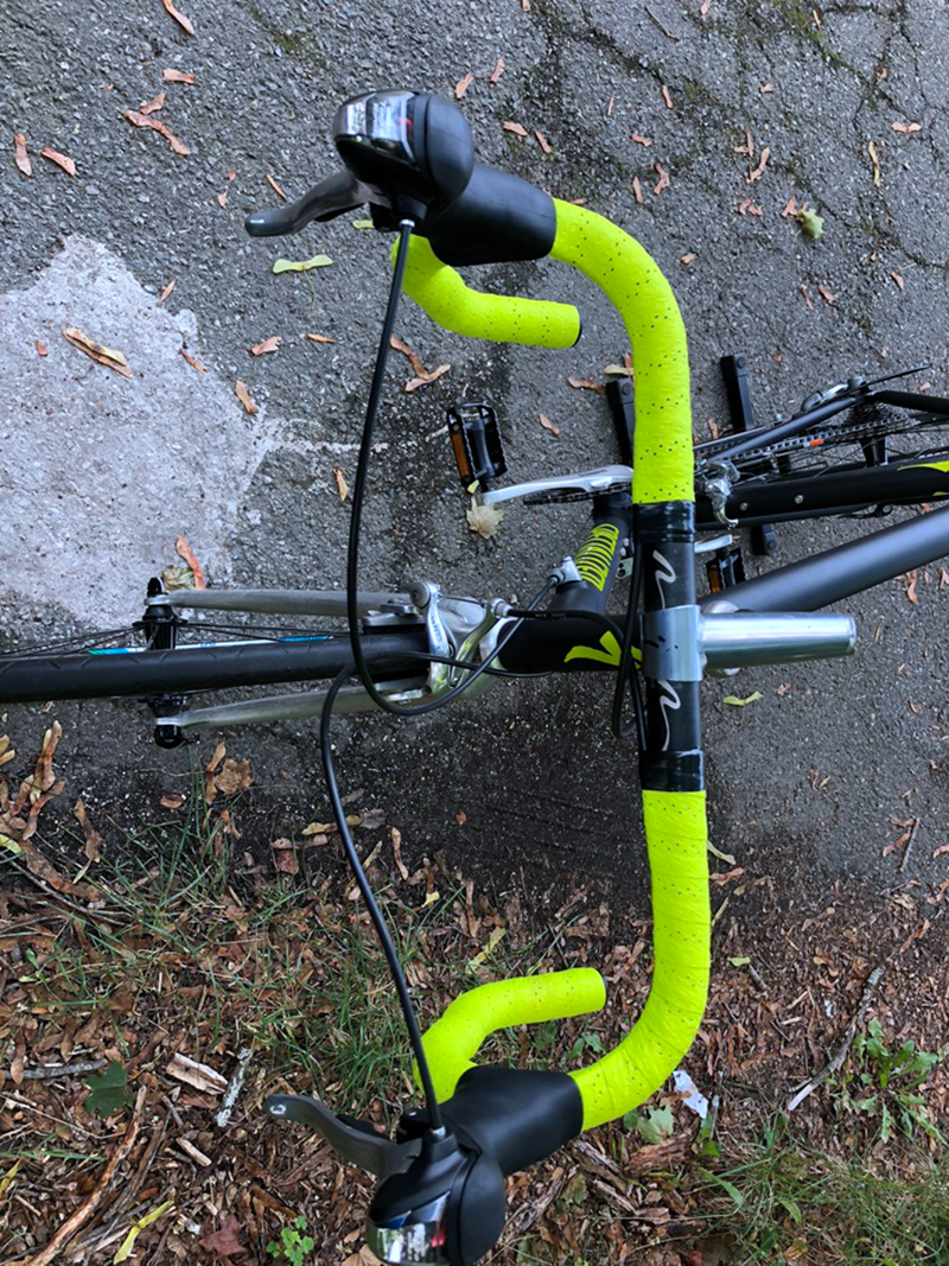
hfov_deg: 49.7
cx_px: 474
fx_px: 1024
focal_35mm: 28
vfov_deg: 63.4
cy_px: 633
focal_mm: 3.99
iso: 50
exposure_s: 1/120
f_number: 1.8
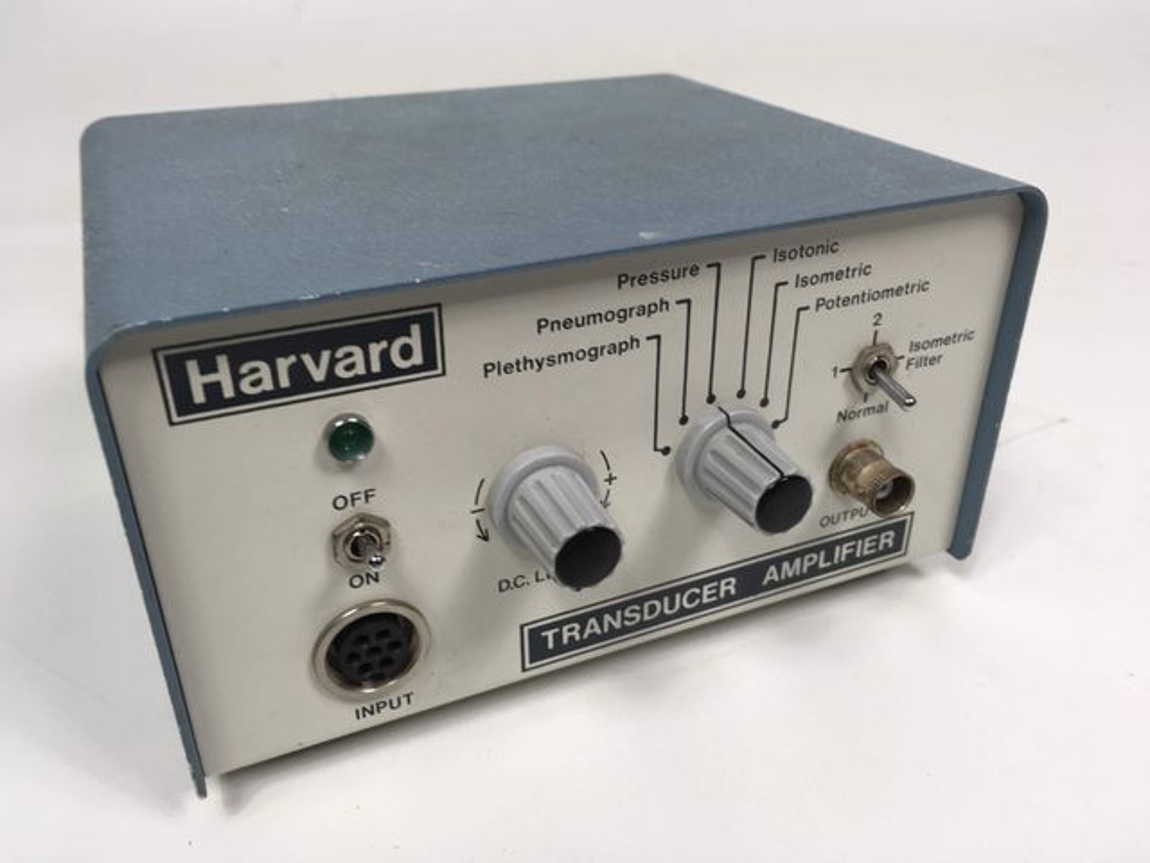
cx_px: 575
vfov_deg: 48.2
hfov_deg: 61.7
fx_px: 963
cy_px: 432
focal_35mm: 29
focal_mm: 4.15
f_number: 2.2
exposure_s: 1/50
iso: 32
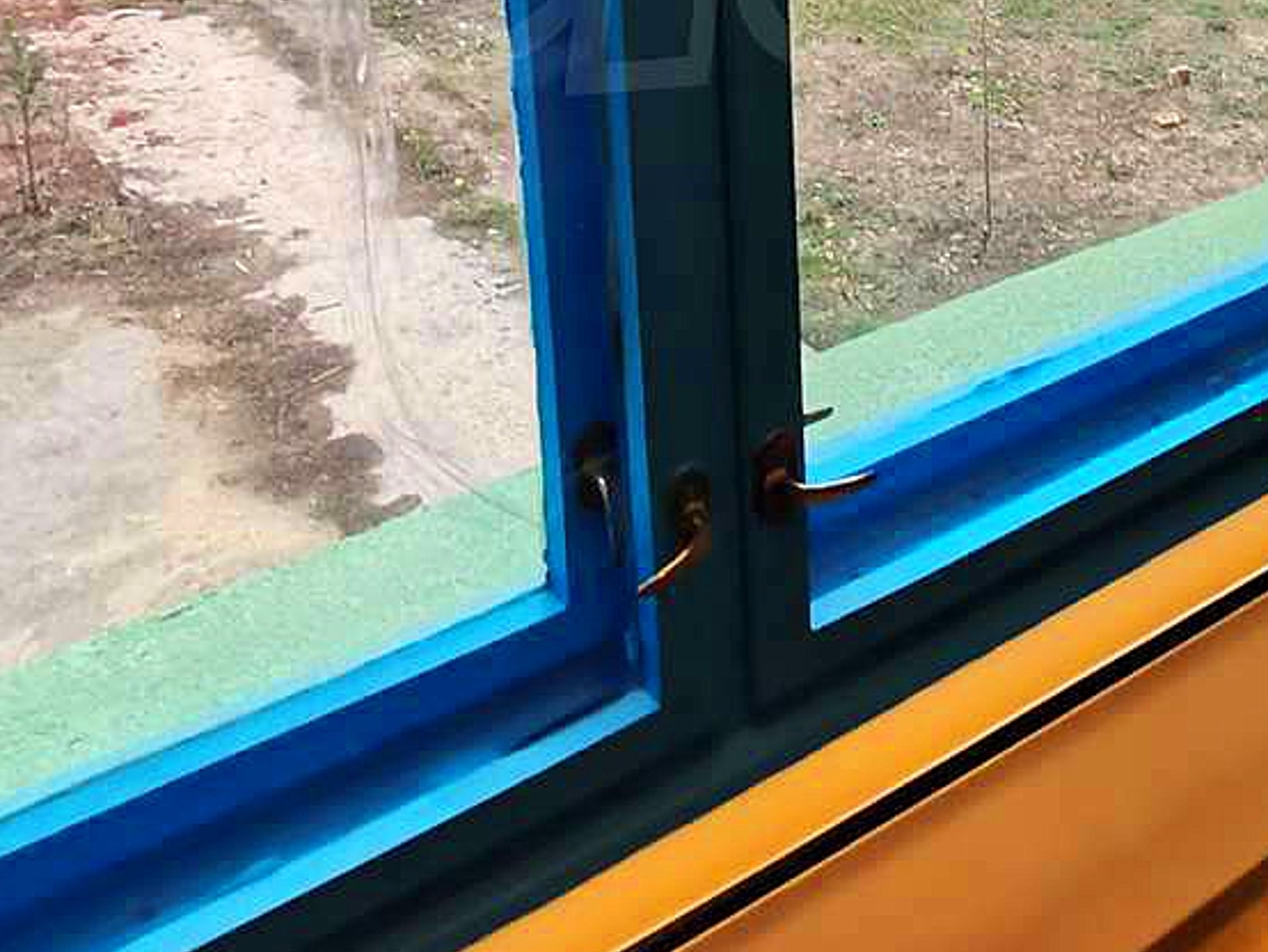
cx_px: 1147
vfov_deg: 27.6
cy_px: -196
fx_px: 1686
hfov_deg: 38.3
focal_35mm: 46
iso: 160
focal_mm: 2.23
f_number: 2.2
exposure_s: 1/50
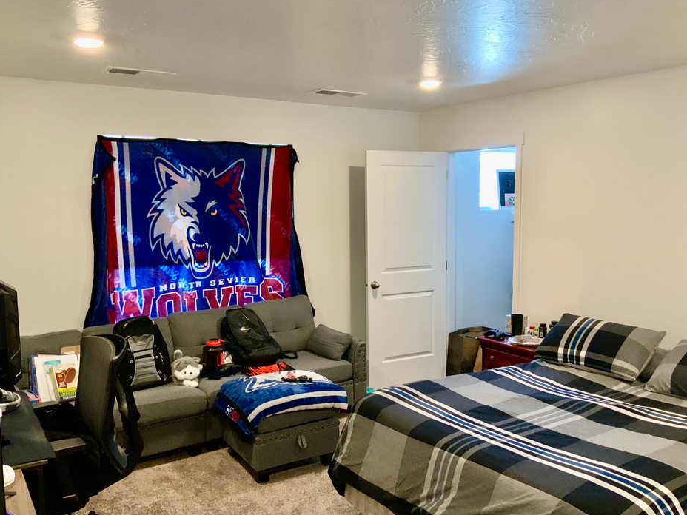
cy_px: 268
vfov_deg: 44.2
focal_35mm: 32
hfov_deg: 56.8
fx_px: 635
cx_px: 369
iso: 160
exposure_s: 1/60
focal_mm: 3
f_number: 1.8
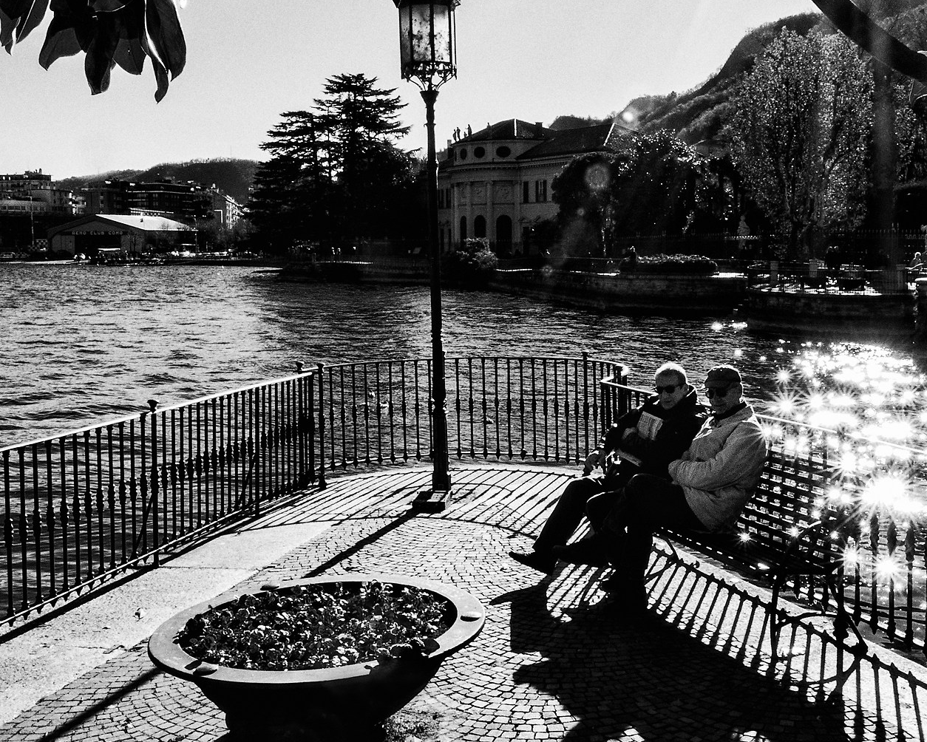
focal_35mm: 43
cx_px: 504
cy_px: 340
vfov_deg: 34.9
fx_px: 1180
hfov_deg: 42.8
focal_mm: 16
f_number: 22
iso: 400
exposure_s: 1/100
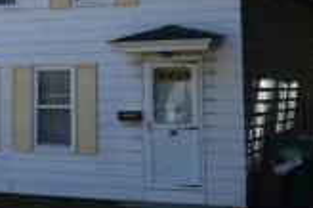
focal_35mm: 91
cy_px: 19
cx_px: -100
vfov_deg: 14.8
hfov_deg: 20.4
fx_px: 790
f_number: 6.3
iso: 100
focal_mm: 22
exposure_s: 1/160
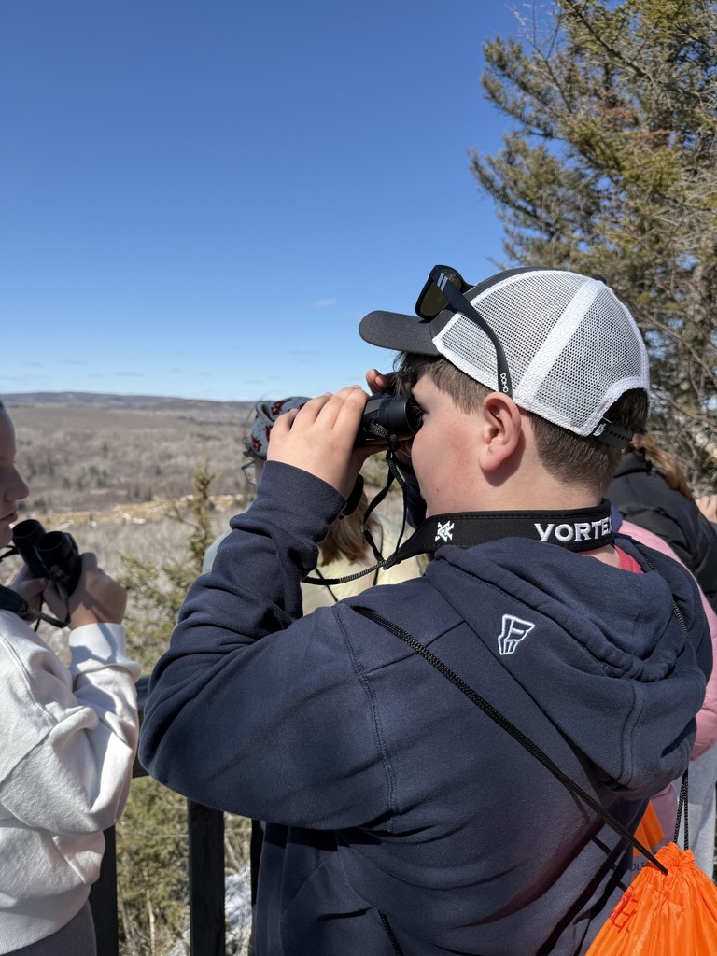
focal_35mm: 24
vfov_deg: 71.6
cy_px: 478
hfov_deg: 56.8
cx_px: 358
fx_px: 663
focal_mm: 6.76
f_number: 1.78
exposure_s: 1/4167
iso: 80
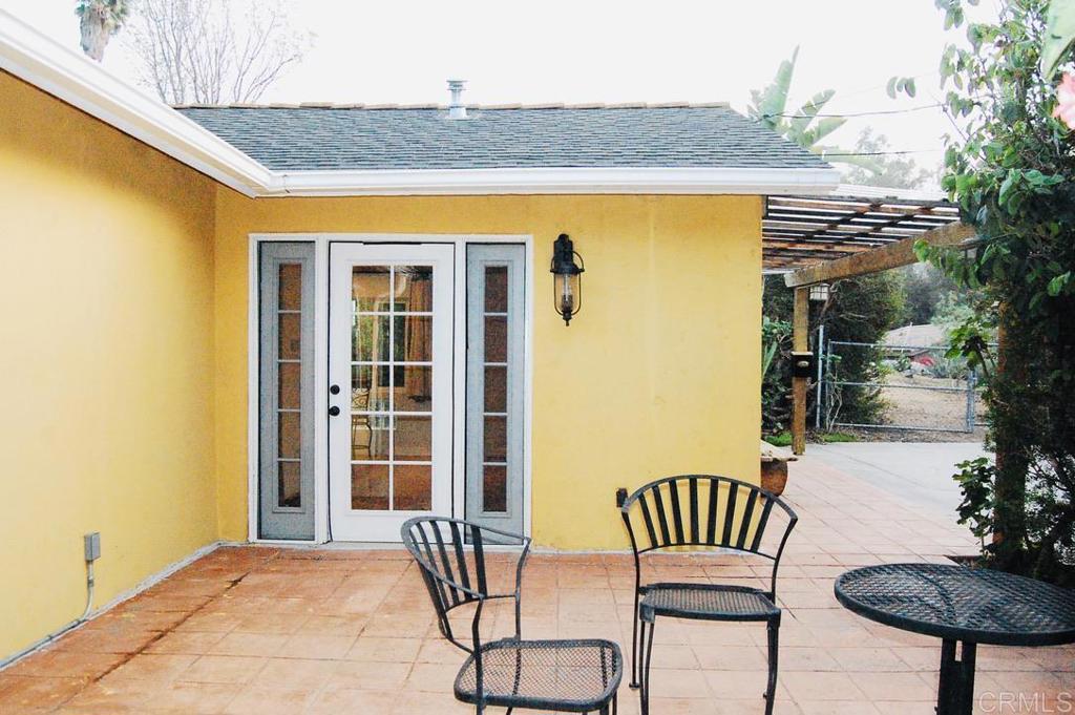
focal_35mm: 27
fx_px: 806
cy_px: 358
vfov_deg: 47.9
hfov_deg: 67.4
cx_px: 538
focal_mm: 18
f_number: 5.6
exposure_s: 1/400
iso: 3200
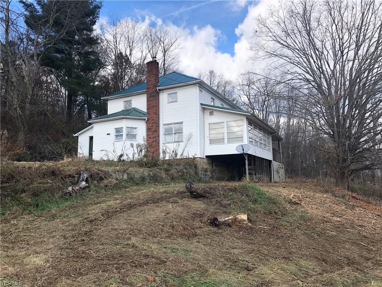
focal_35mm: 28
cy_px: 144
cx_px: 191
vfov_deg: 49.7
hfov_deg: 63.4
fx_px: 309
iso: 20
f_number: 1.8
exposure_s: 1/979
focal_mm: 3.99
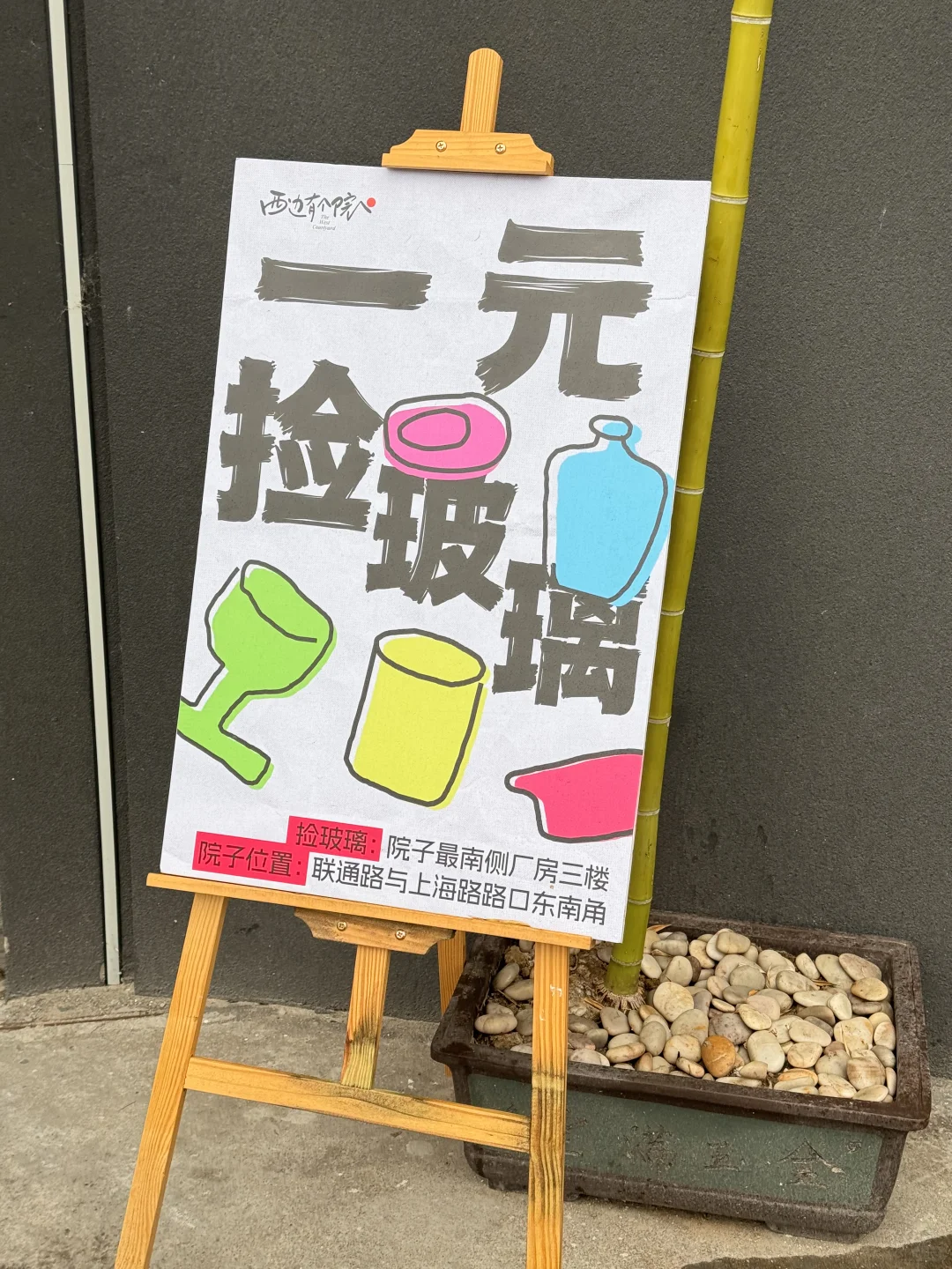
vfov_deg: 39.7
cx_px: 476
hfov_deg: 30.3
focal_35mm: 48
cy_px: 634
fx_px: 1760
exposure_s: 1/294
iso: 64
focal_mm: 6.86
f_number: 1.78
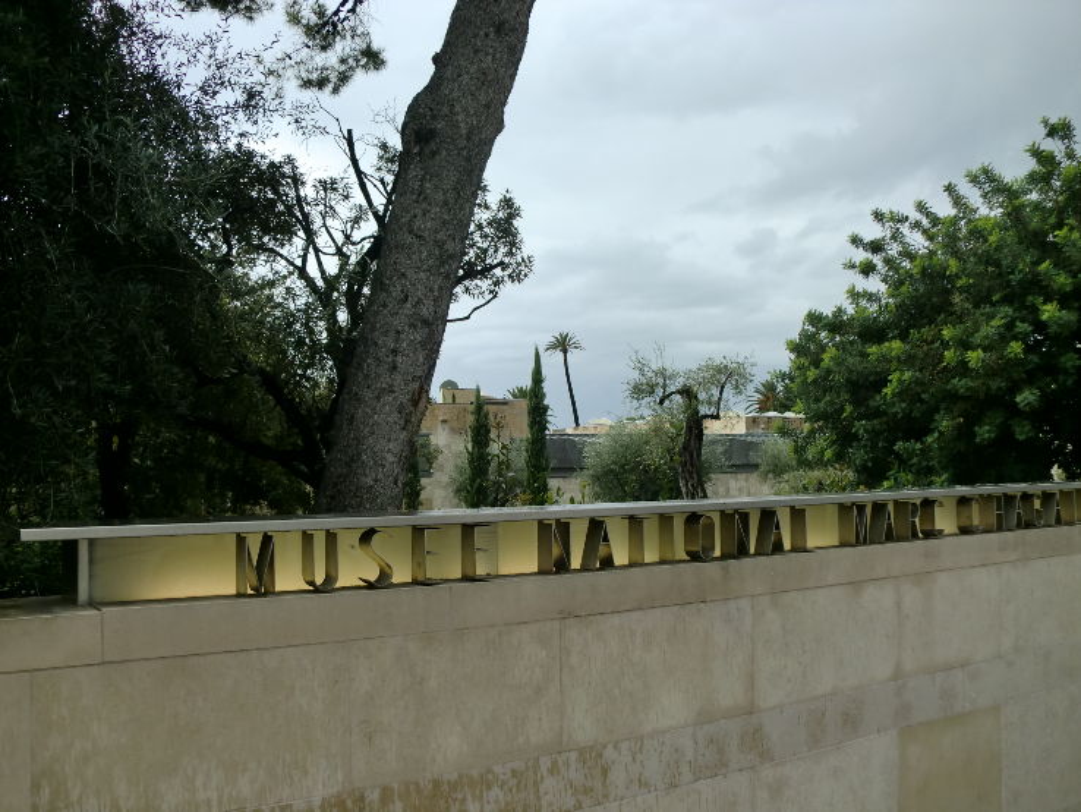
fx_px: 1093
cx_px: 540
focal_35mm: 35
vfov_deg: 40.7
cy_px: 406
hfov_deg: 52.6
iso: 64
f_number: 3.1
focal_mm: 6.3
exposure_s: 1/400
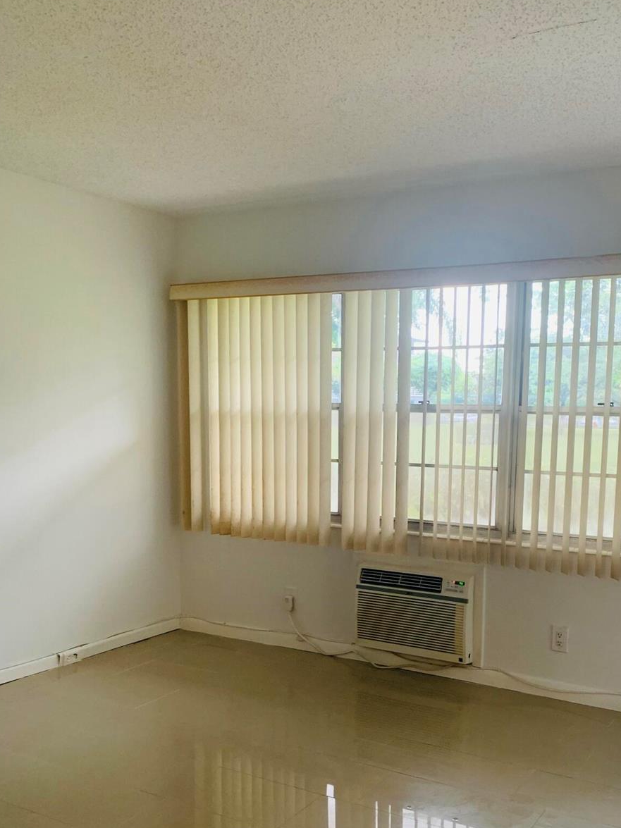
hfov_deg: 41.4
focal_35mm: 34
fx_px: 813
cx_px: 400
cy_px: 531
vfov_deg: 53.2
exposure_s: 1/71
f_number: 1.8
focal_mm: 4.25
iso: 100
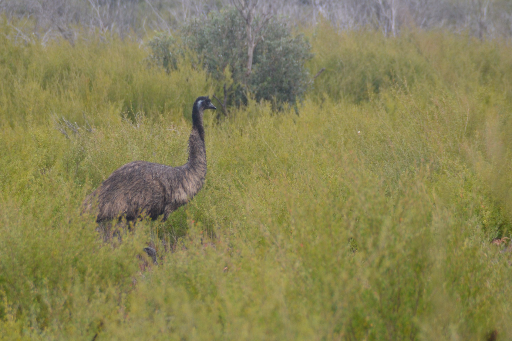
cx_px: 239
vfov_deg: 3.8
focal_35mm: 364
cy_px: 165
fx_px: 5176
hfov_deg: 5.7
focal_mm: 200
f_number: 6.3
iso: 800
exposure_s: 1/500
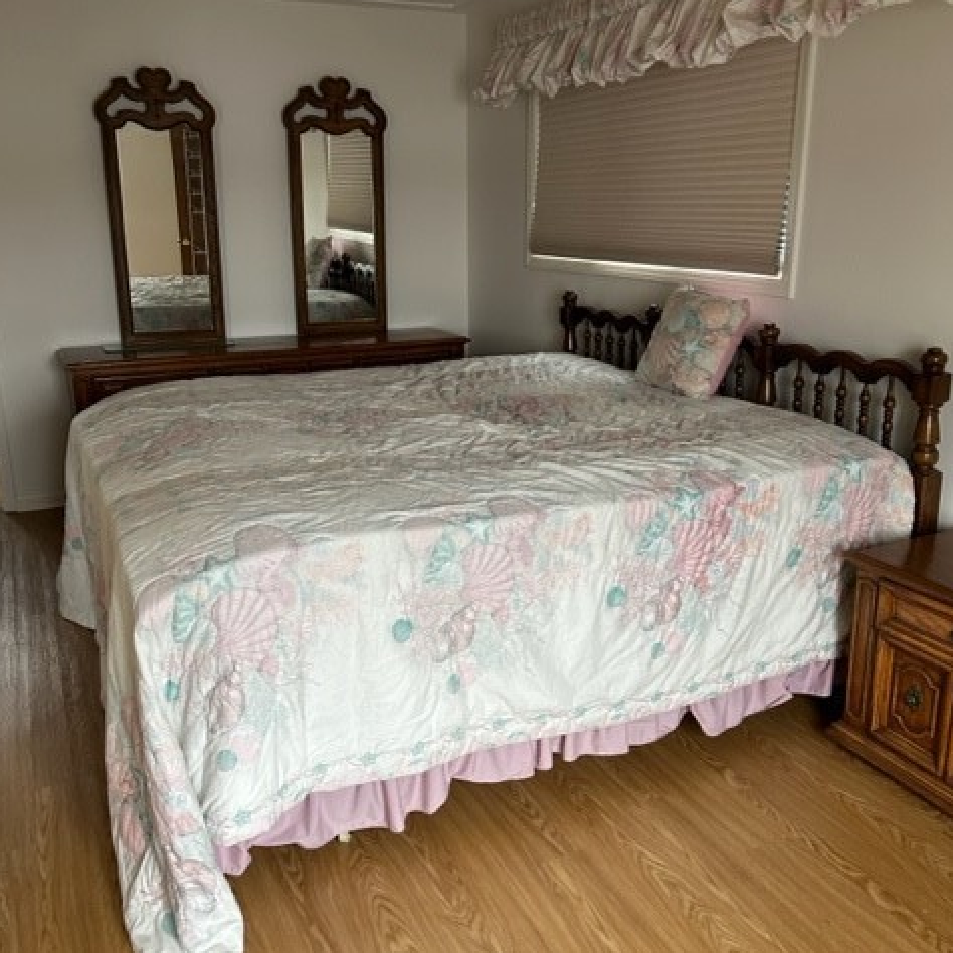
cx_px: 474
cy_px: 481
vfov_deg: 52.5
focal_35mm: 31
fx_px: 966
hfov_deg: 52.5
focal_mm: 5.7
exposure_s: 1/84
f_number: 1.5
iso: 125
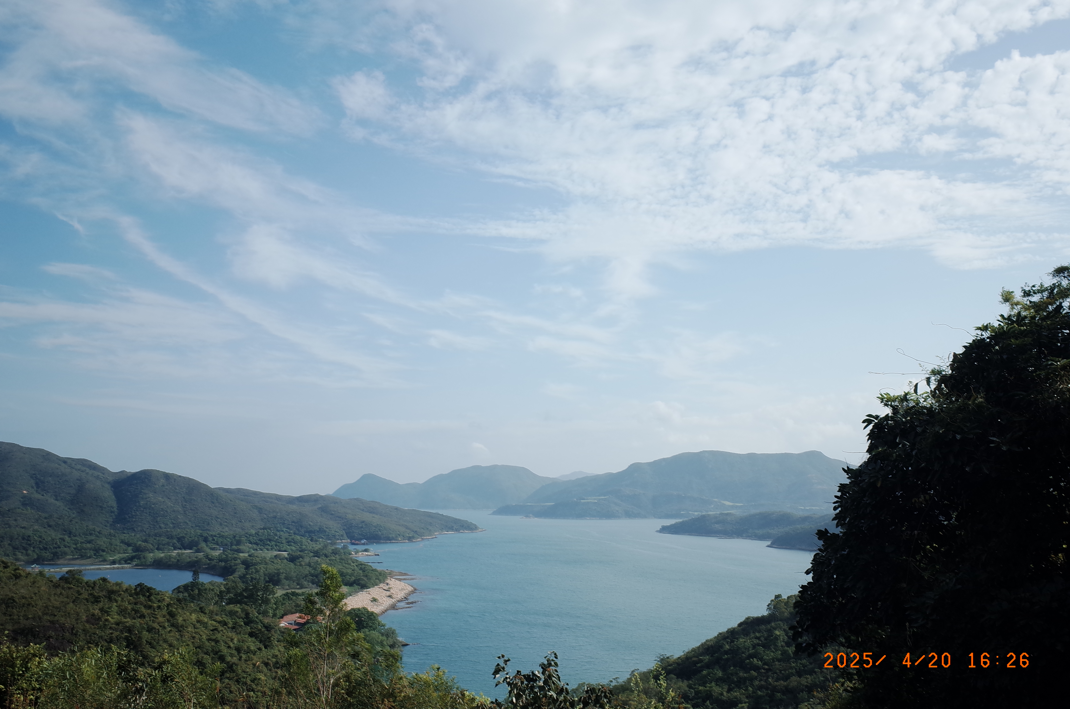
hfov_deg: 54.5
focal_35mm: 35
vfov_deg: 37.7
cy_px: 354
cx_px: 535
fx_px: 1038
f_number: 8
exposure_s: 1/60
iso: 100
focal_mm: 18.3
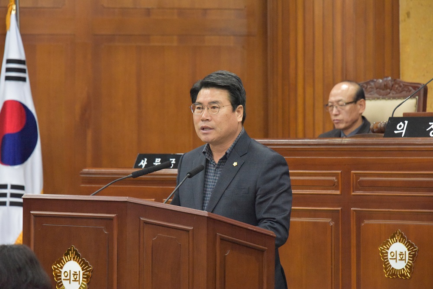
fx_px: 2285
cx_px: 216
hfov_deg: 10.8
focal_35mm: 190
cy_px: 144
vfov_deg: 7.2
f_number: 9
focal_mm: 190
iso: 12800
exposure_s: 1/200
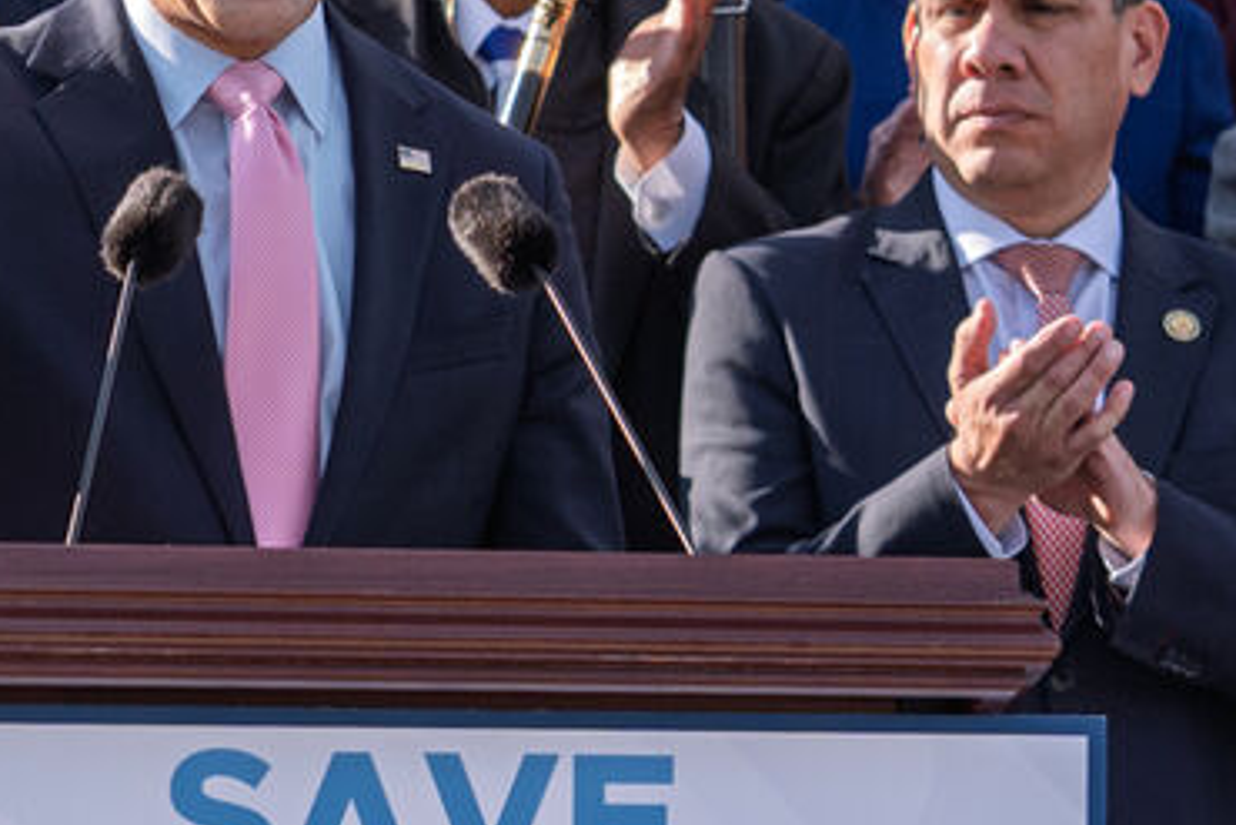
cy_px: 169
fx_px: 7796
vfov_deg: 6.1
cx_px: 144
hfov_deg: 9.0
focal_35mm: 227
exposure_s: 1/1600
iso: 400
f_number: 4
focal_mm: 70
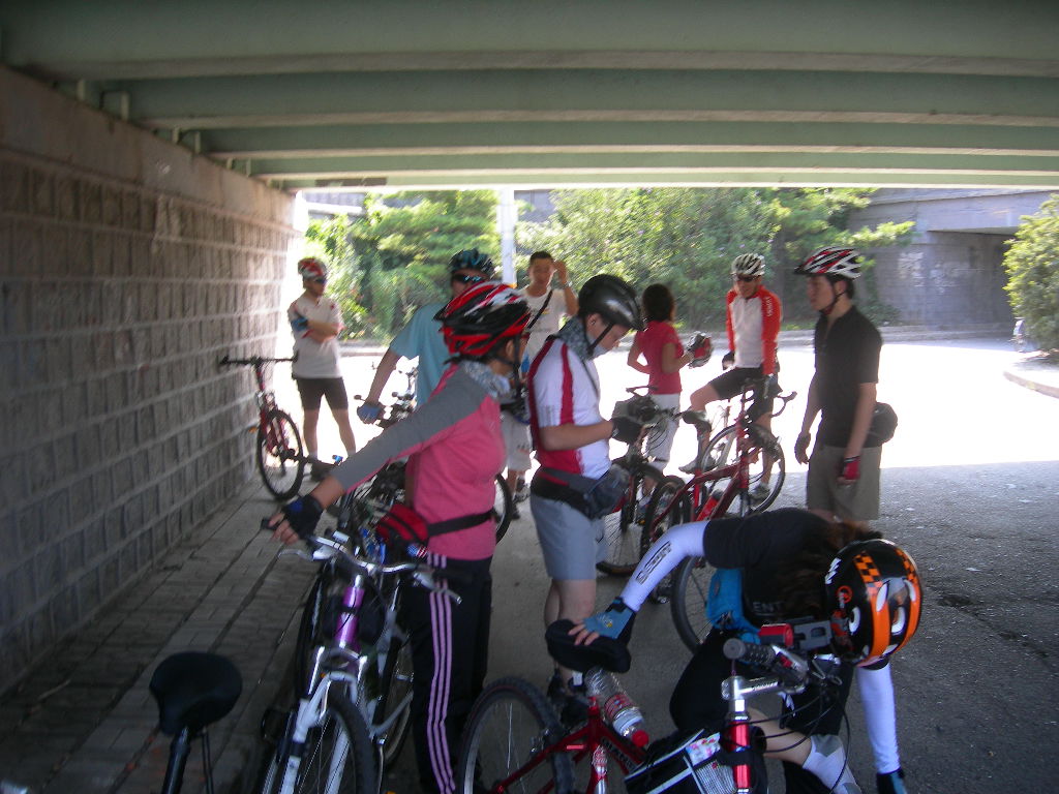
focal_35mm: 38
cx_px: 530
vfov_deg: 37.7
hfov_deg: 49.0
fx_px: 1163
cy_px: 397
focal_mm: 7.8
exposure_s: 1/82.3
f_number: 2.8
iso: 50
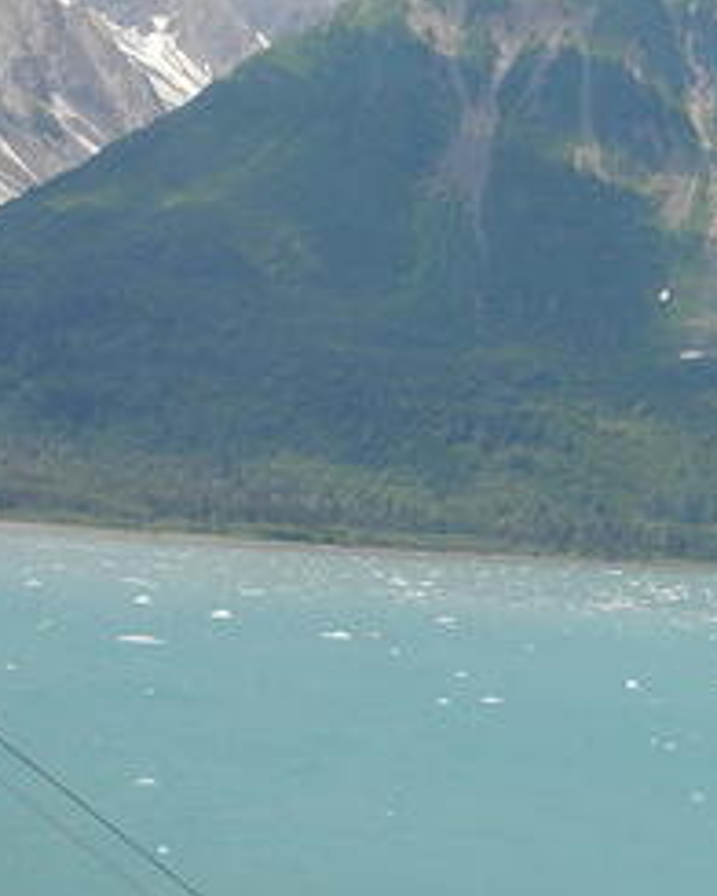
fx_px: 4536
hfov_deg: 9.0
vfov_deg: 11.2
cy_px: 113
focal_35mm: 171
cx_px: 95
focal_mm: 12
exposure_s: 1/160
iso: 125
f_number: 4.8
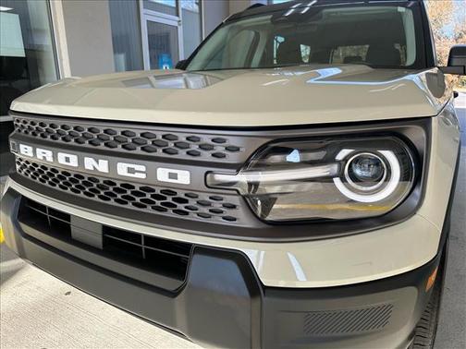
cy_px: 174
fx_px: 323
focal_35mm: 24
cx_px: 233
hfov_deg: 71.6
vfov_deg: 56.8
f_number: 1.78
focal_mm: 6.86
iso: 80
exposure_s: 1/797
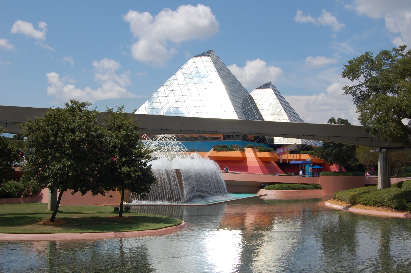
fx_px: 479
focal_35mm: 42
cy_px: 136
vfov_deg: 31.8
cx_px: 206
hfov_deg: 46.4
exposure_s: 1/500
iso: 200
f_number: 11
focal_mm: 28
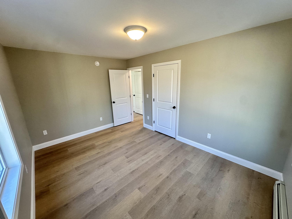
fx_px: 118
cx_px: 146
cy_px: 110
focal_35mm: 14
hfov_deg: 102.1
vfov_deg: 85.7
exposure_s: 1/120
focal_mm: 2.22
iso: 125
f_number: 2.2
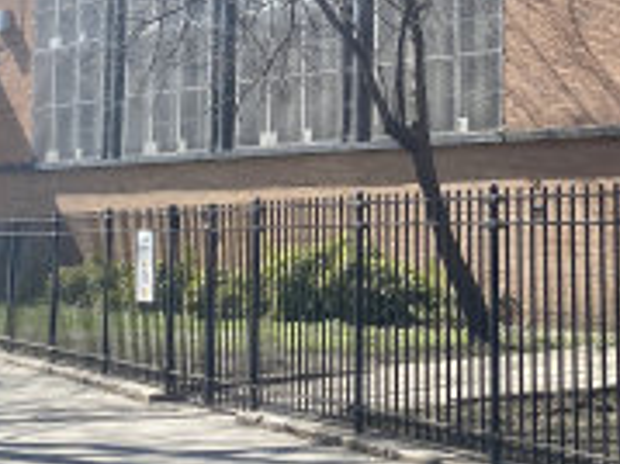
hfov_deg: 21.7
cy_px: 29
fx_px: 1593
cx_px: 516
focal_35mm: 89
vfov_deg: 16.3
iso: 32
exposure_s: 1/1927
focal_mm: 4.25
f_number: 1.8
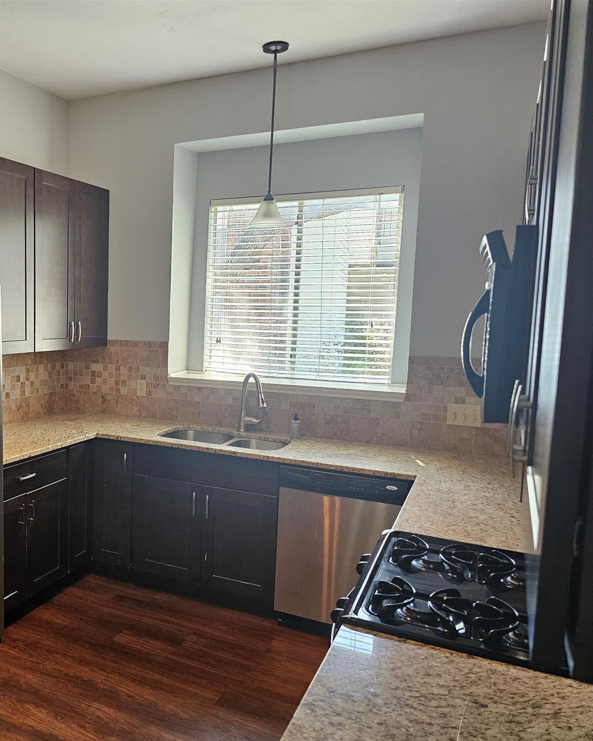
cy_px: 371
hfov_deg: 45.9
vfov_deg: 58.8
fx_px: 658
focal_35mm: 30
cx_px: 115
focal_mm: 6.3
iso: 200
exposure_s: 1/120
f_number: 1.7
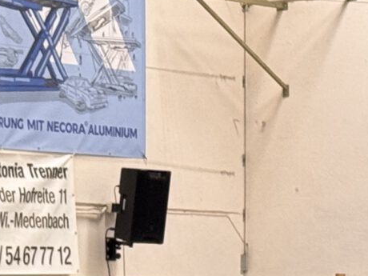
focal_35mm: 267
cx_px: 90
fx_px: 2838
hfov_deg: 7.4
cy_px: 565
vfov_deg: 5.4
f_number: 1.78
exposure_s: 1/50
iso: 200
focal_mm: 6.76
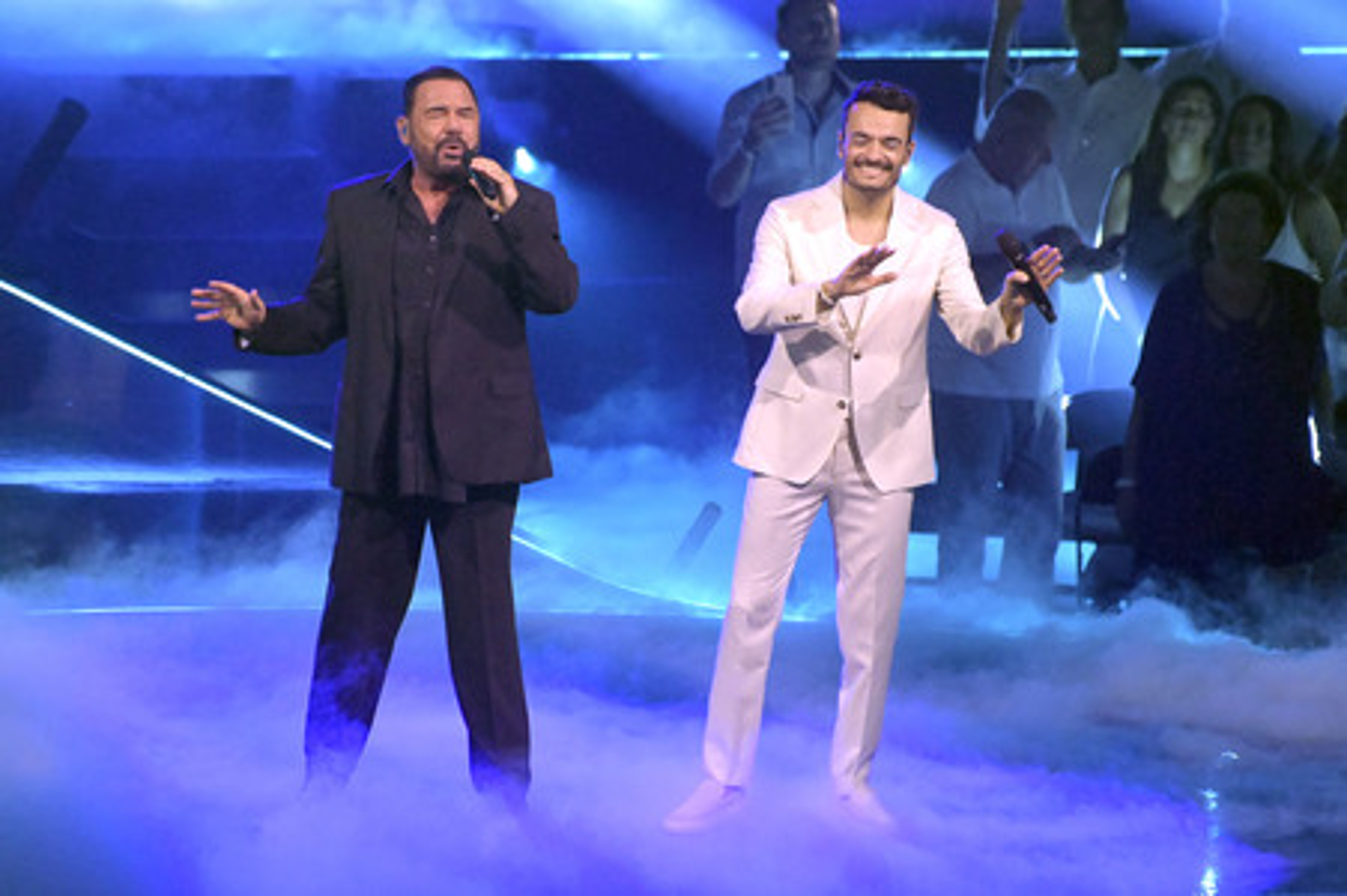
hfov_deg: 4.1
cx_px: 674
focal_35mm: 500
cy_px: 448
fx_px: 18694
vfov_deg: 2.7
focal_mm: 500
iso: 16000
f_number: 5.6
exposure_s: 1/400
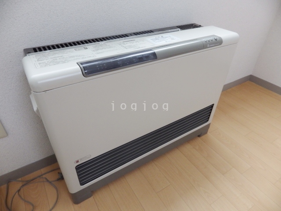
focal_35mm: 22
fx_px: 179
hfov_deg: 76.4
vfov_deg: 61.1
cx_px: 140
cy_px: 106
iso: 200
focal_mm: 4
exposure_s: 1/45
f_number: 3.1
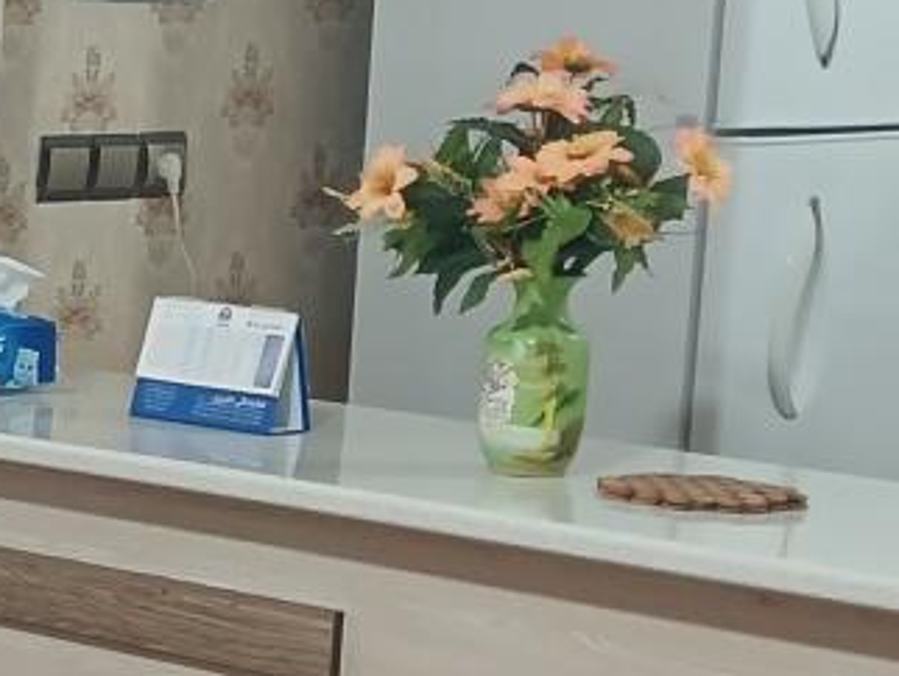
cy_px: 587
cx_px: -1022
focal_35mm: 134
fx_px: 3483
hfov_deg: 12.5
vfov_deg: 11.0
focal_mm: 4
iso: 250
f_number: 1.8
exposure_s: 1/50
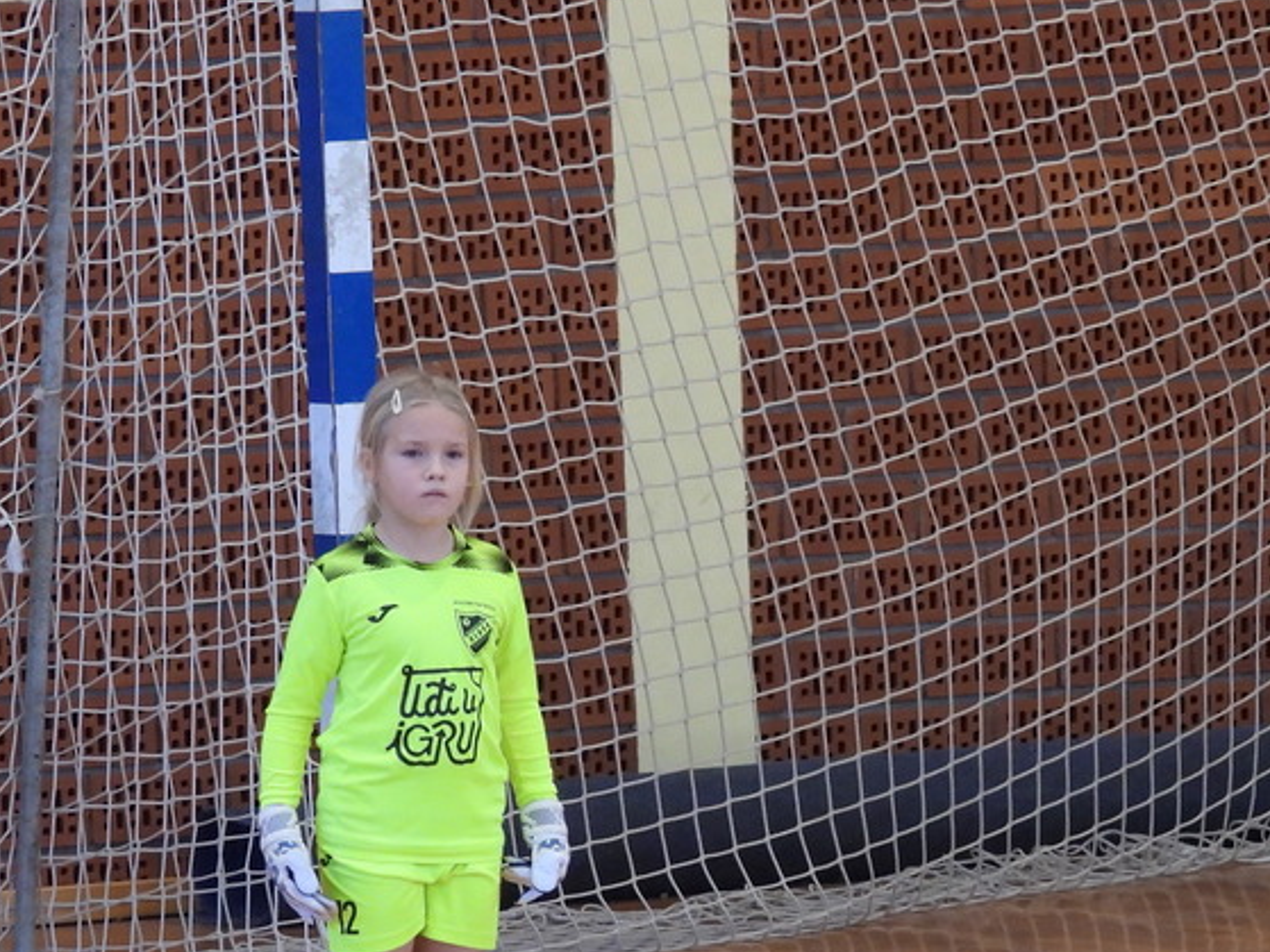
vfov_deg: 2.5
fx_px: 21641
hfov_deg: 3.4
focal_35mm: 590
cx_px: 947
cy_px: 663
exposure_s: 1/50
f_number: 4.5
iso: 400
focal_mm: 49.5
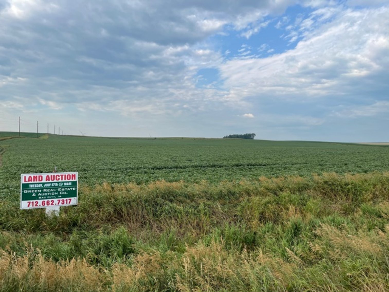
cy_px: 146
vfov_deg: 53.1
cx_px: 194
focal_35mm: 26
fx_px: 292
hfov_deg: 67.3
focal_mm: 4.2
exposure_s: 1/2398
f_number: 1.6
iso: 32
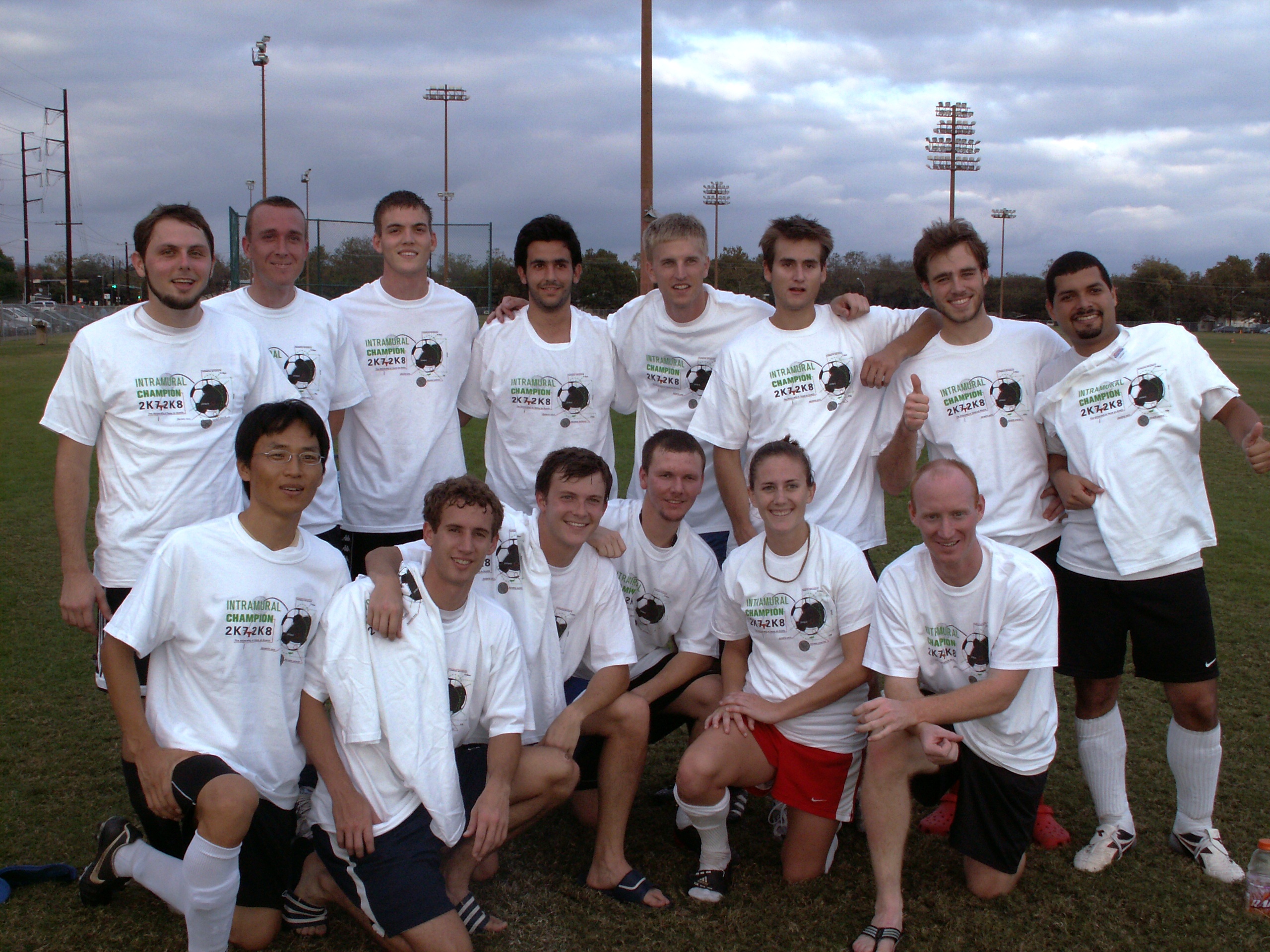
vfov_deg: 34.3
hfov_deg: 44.8
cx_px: 635
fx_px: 1541
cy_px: 476
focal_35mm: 42
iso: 50
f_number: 5.6
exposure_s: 1/100
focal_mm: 7.03
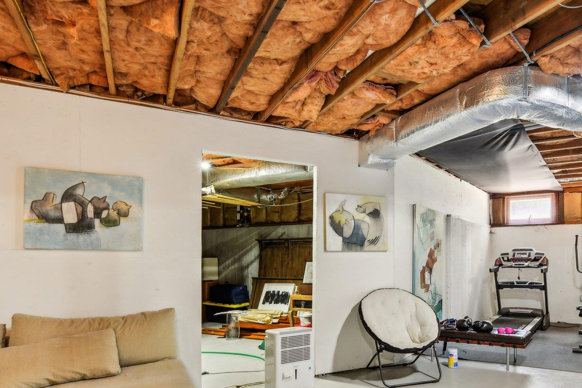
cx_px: 394
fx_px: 404
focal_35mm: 25
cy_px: 266
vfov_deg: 50.1
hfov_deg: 69.2
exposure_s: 1/5
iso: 400
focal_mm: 15
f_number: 8
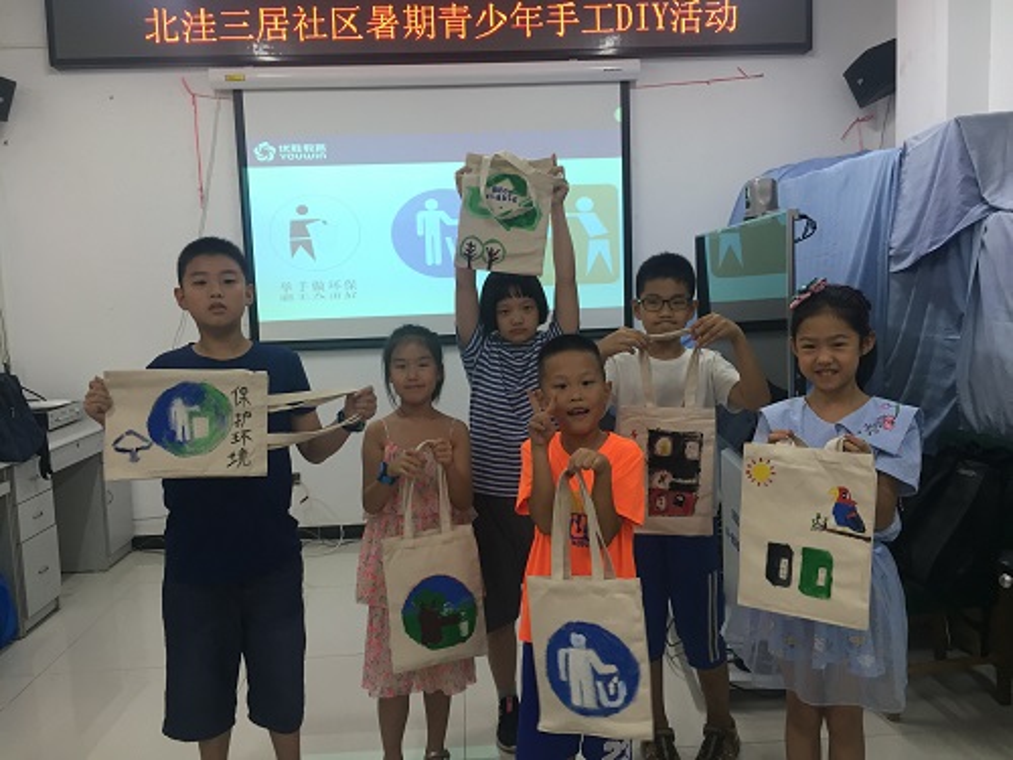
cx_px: 506
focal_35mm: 29
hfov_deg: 61.7
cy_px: 380
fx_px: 849
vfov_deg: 48.2
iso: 80
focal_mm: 4.15
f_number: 2.2
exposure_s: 1/33
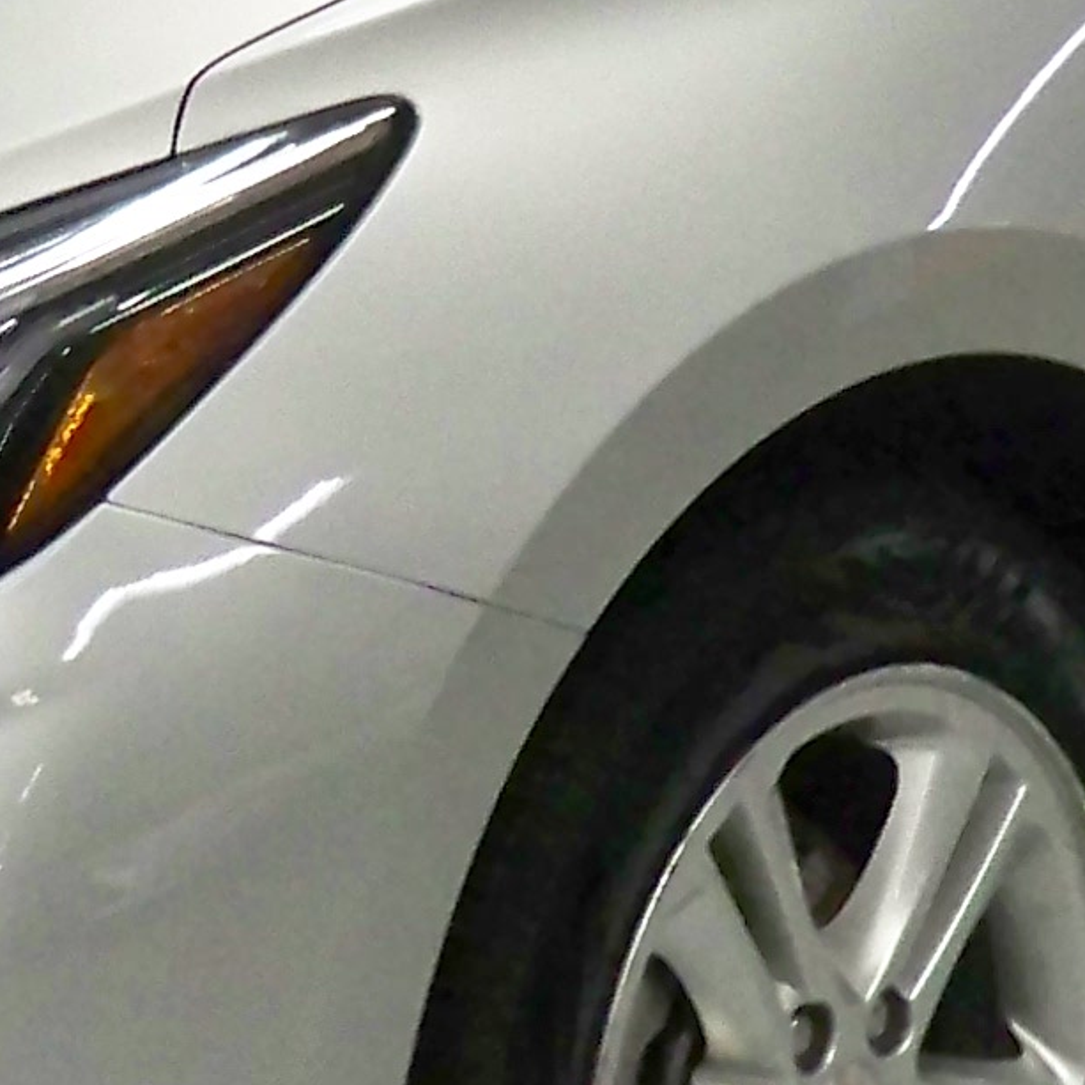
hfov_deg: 9.5
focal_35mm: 184
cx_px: 421
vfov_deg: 9.5
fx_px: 6525
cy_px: 310
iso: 400
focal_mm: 6.3
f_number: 3.1
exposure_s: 1/60
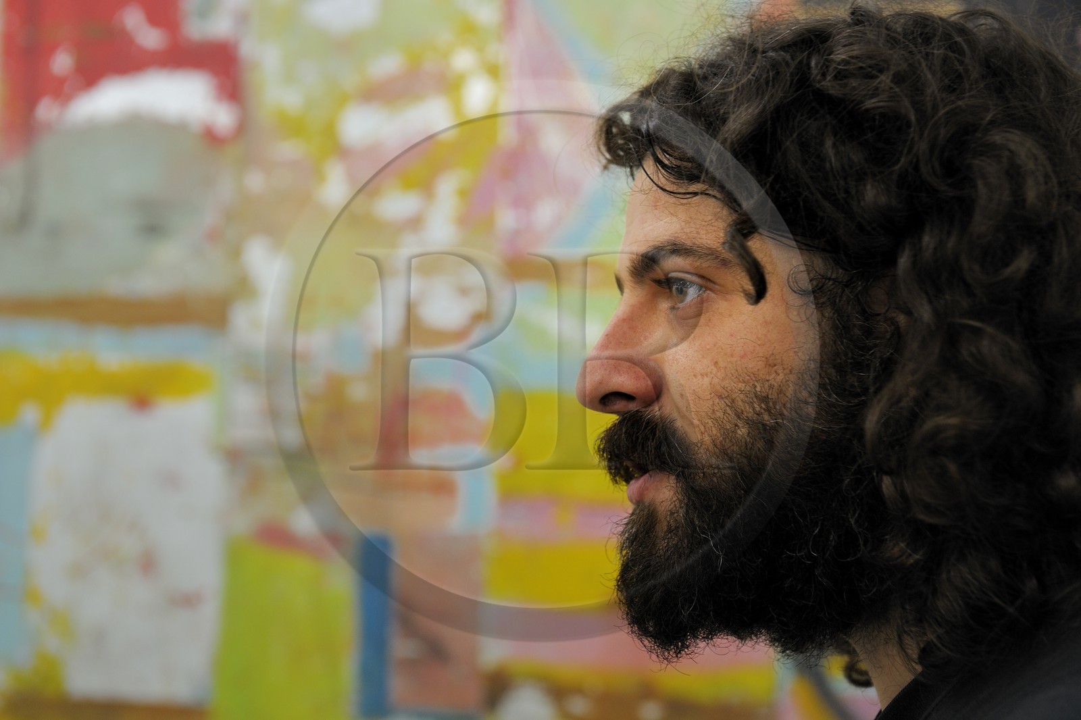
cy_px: 360
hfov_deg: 33.4
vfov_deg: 22.6
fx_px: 1801
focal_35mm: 60
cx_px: 540
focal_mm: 60
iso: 800
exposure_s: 1/40
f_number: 4.5
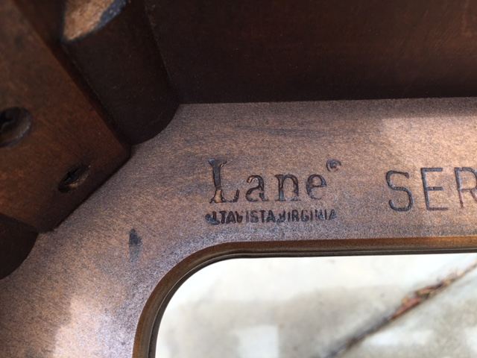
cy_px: 179
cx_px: 238
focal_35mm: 29
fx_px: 400
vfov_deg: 48.2
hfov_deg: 61.7
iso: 32
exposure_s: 1/391
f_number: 2.2
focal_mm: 4.15
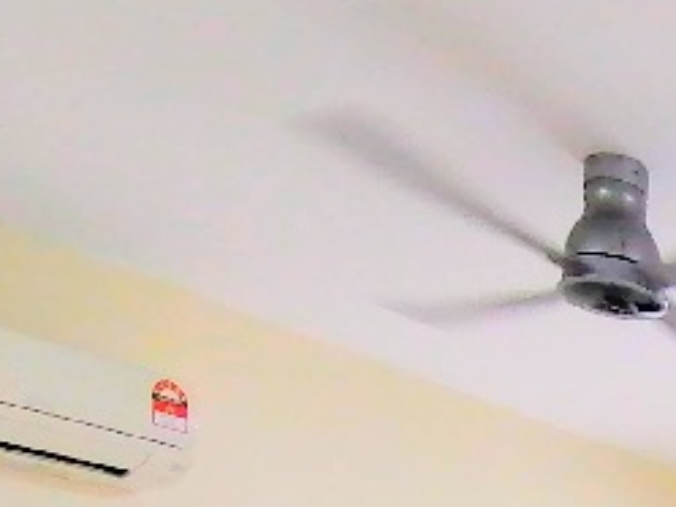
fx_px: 1368
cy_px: 819
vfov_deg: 18.1
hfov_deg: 21.1
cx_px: 1138
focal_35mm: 70
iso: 64
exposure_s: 1/50
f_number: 2.4
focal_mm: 1.78
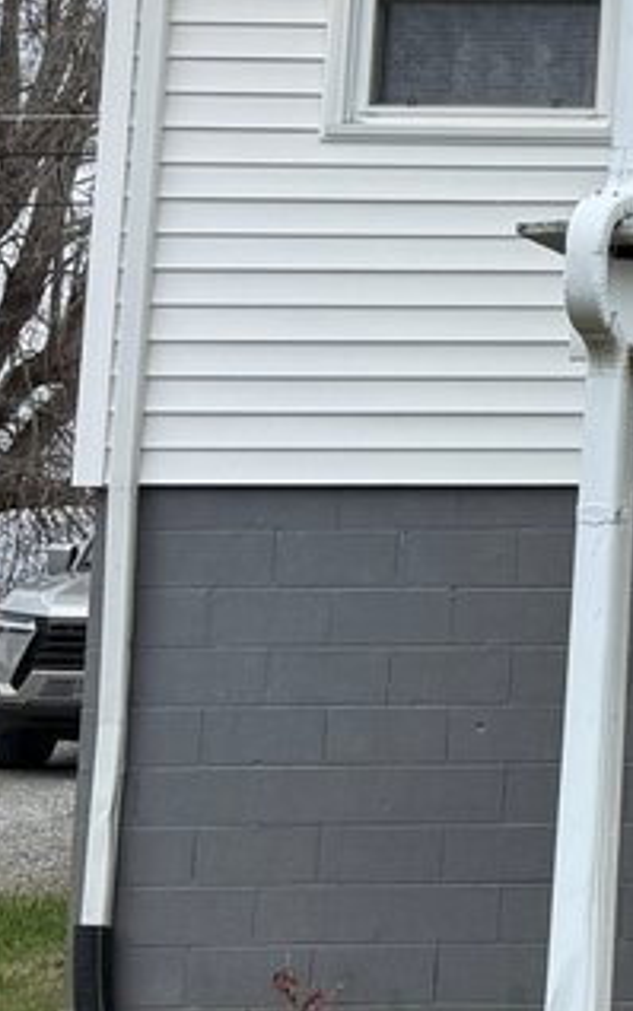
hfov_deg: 8.6
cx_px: 2012
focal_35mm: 121
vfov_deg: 17.2
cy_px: 351
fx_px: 3337
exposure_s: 1/1156
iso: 80
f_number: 1.78
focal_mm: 6.76
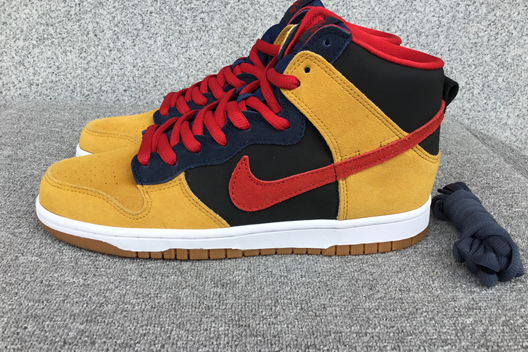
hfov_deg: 57.2
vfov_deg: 40.0
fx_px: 484
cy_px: 170
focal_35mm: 33
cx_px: 269
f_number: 2.4
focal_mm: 3.3
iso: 25
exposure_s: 1/397
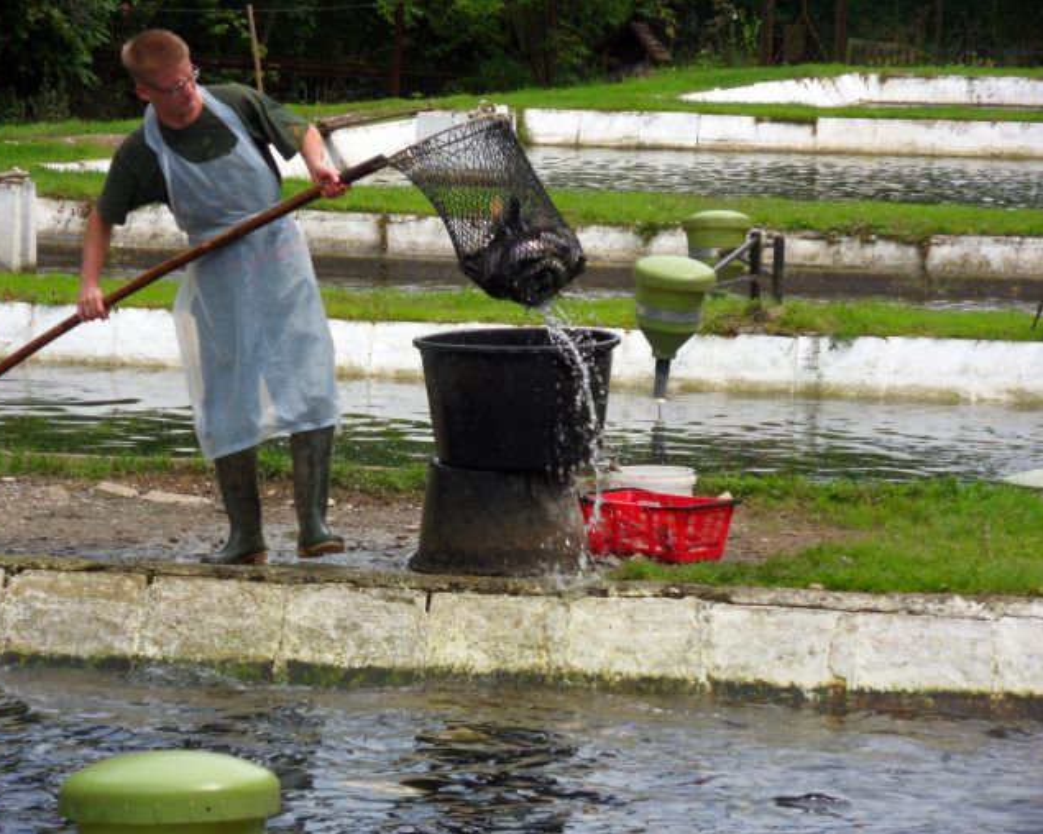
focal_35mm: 183
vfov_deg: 8.4
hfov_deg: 10.5
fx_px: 5649
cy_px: 417
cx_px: 511
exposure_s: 1/250
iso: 80
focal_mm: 30.6
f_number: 5.9
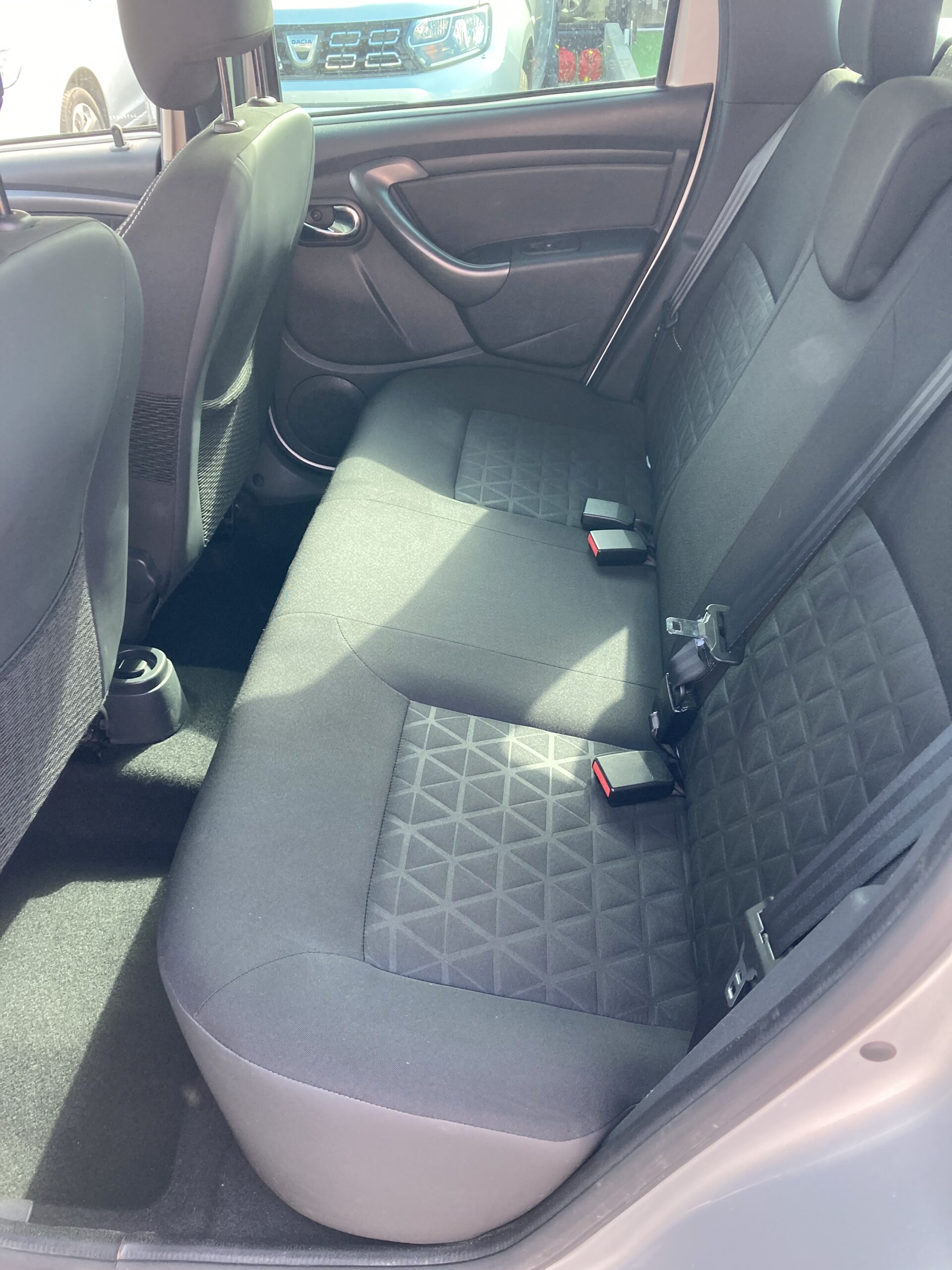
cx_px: 476
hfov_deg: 49.7
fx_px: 1027
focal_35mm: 28
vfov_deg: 63.4
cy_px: 635
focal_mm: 3.99
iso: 80
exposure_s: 1/105
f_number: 1.8
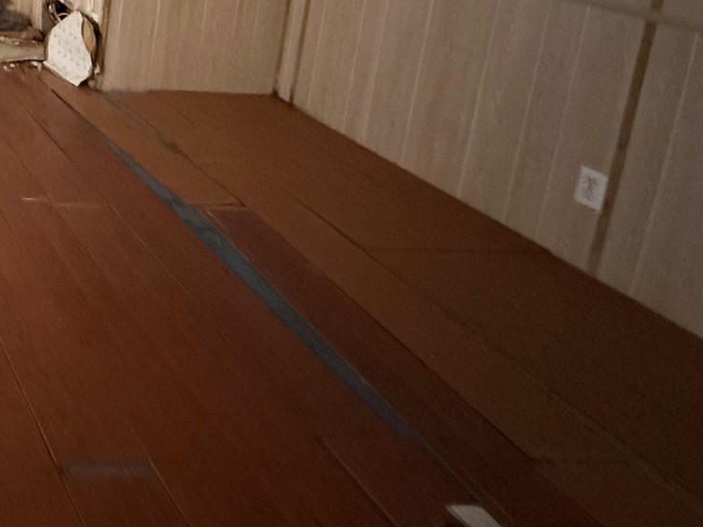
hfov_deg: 35.8
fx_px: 731
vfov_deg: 33.4
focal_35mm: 36
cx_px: -199
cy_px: -81
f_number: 2.2
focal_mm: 2.22
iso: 1250
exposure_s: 1/51
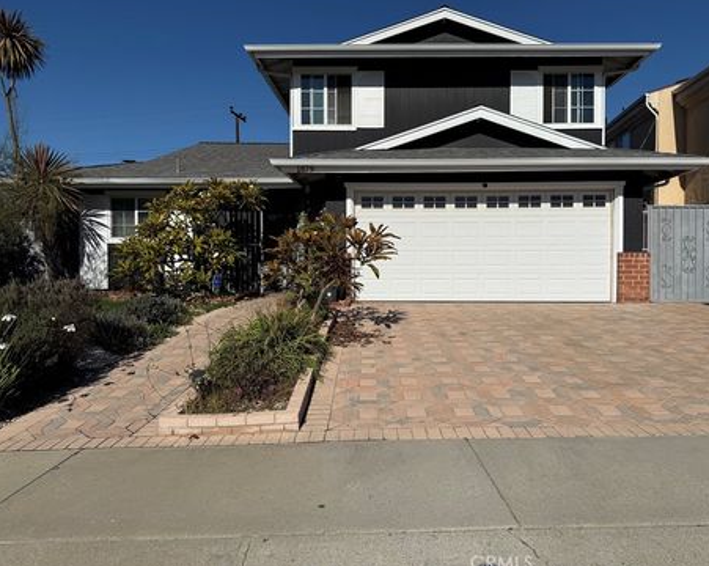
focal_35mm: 26
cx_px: 377
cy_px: 279
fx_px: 545
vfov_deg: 54.9
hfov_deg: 66.0
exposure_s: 1/11905
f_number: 1.78
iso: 80
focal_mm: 6.76
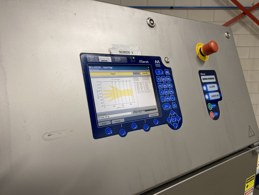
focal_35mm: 26
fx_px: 195
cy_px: 98
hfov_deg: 67.3
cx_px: 130
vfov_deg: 53.1
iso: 160
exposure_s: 1/50
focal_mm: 4.25
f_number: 1.8
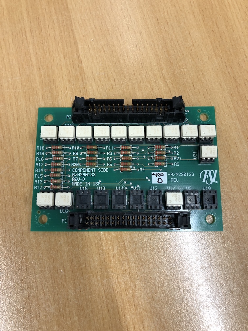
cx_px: 124
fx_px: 267
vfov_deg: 63.4
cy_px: 166
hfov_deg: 49.7
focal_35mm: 28
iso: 32
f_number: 1.8
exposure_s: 1/25
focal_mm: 3.99
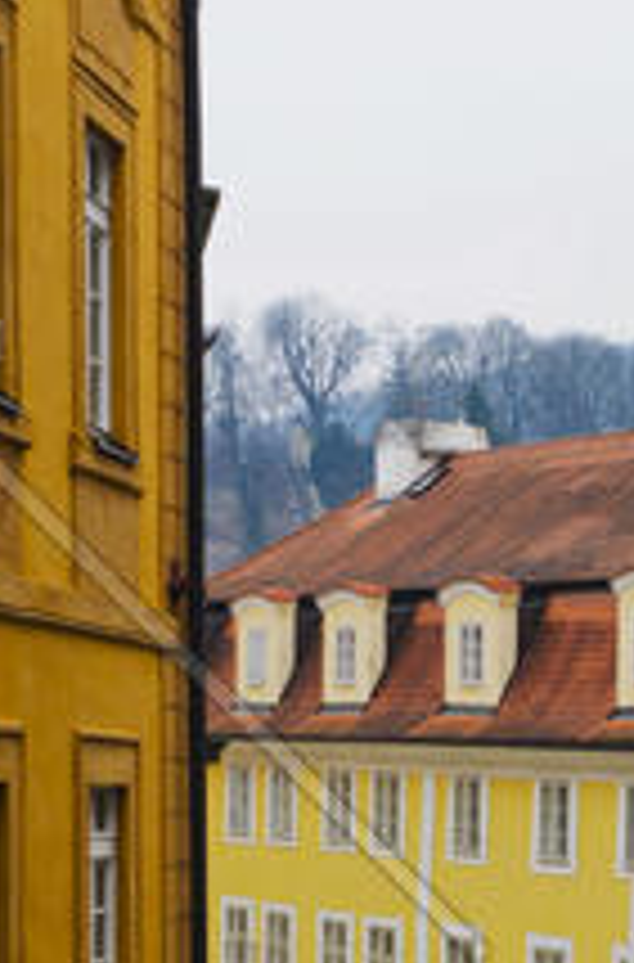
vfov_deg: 17.1
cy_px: 1192
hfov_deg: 11.7
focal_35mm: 114
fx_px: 3036
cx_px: 715
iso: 100
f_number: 6.7
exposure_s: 1/60
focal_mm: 28
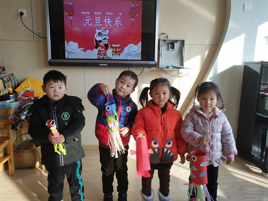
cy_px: 100
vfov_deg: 46.8
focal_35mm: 30
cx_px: 134
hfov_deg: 60.0
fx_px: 232
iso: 87
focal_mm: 3.95
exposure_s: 1/188
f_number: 1.8
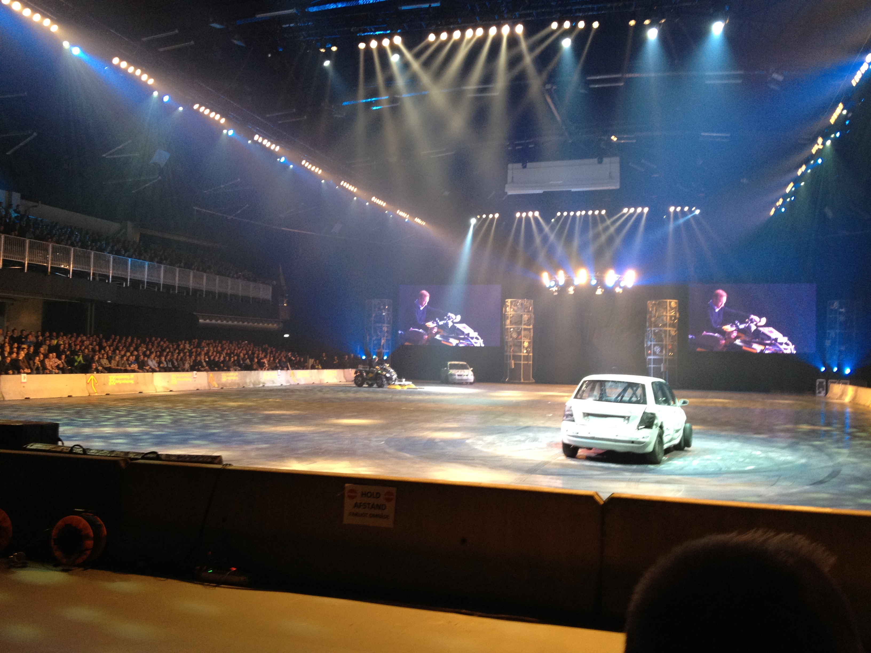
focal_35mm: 35
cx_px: 436
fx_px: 881
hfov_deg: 52.6
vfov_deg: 40.7
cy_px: 326
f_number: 2.4
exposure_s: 1/20
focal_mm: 4.28
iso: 160
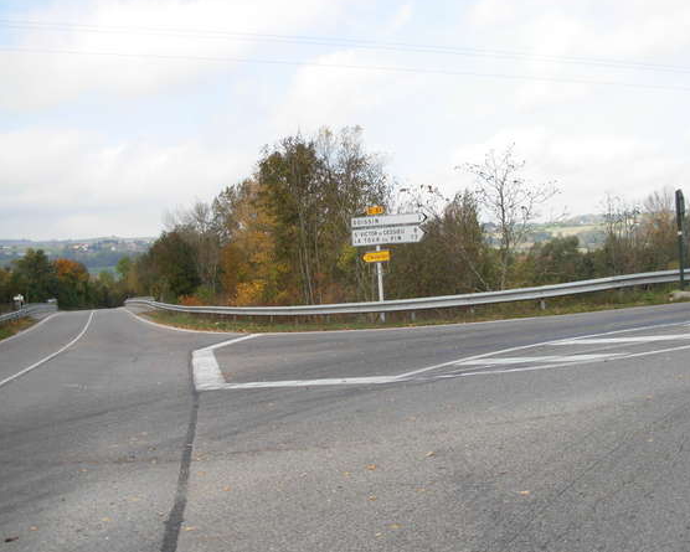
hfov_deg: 45.8
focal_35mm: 40
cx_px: 351
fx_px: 817
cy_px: 274
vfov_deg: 37.3
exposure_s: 1/497
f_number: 2.9
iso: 79
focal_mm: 6.3
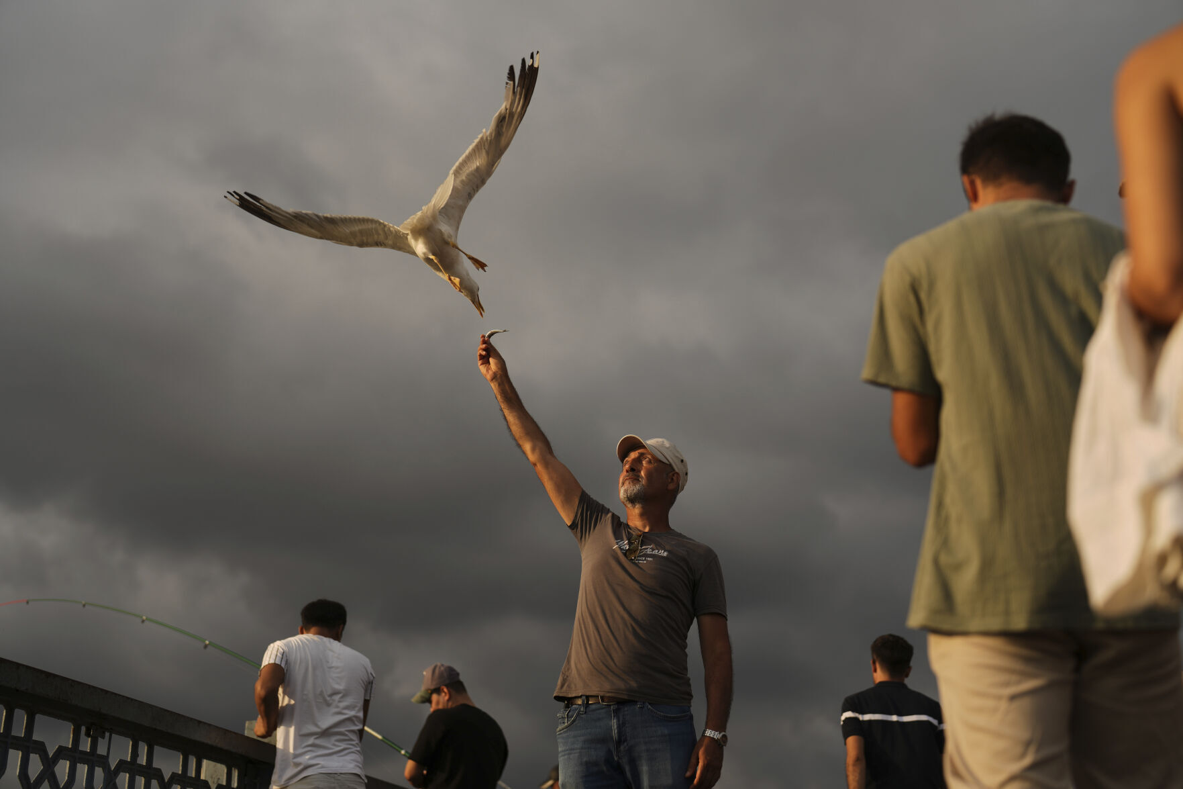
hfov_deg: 39.6
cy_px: 394
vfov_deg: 27.0
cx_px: 592
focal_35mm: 50
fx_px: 1643
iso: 64
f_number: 2
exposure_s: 1/2000
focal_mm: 50
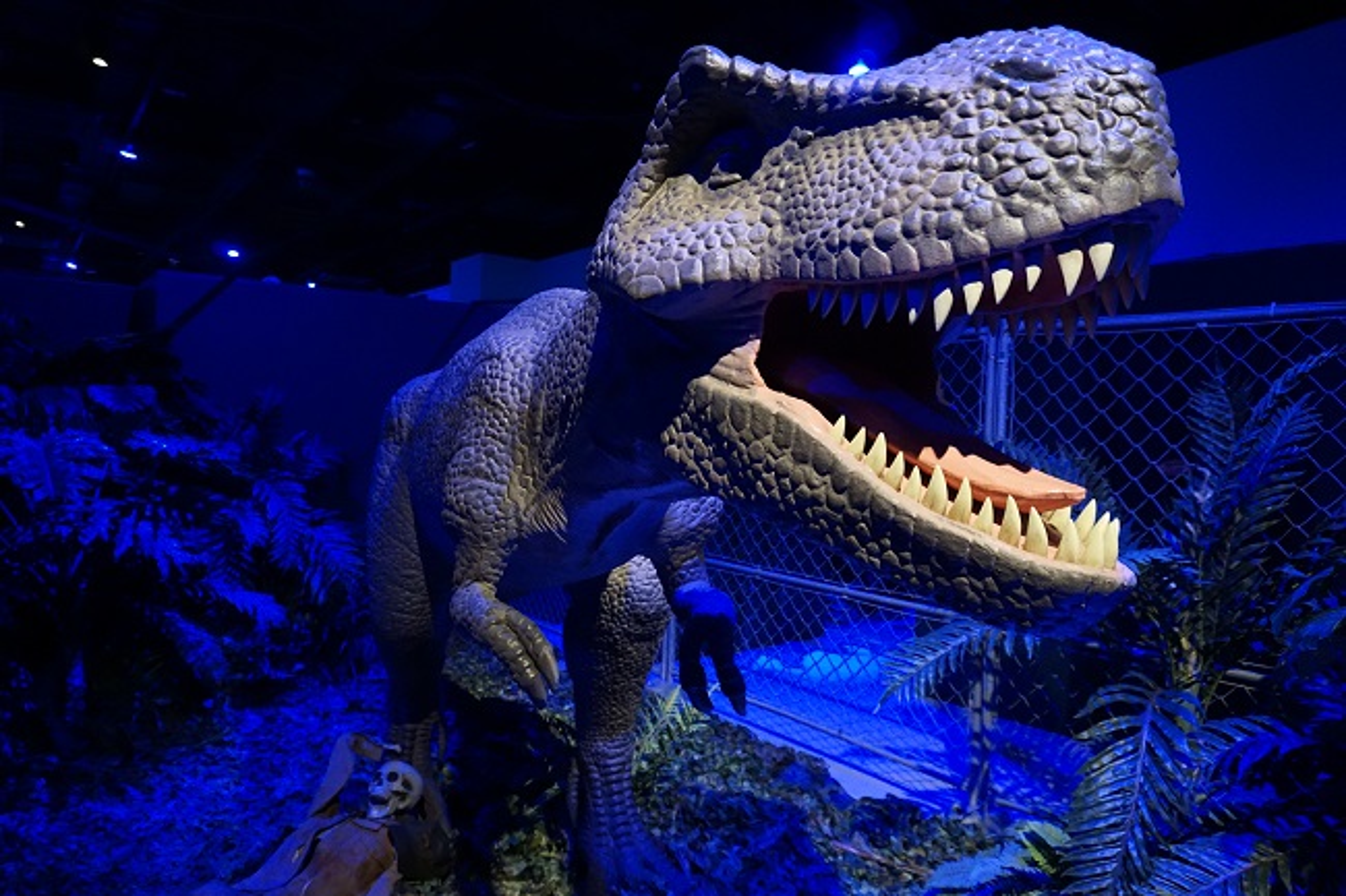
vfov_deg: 53.1
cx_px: 673
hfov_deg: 73.8
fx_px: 897
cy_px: 448
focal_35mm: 24
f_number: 3.5
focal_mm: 16
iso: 3200
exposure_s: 1/60
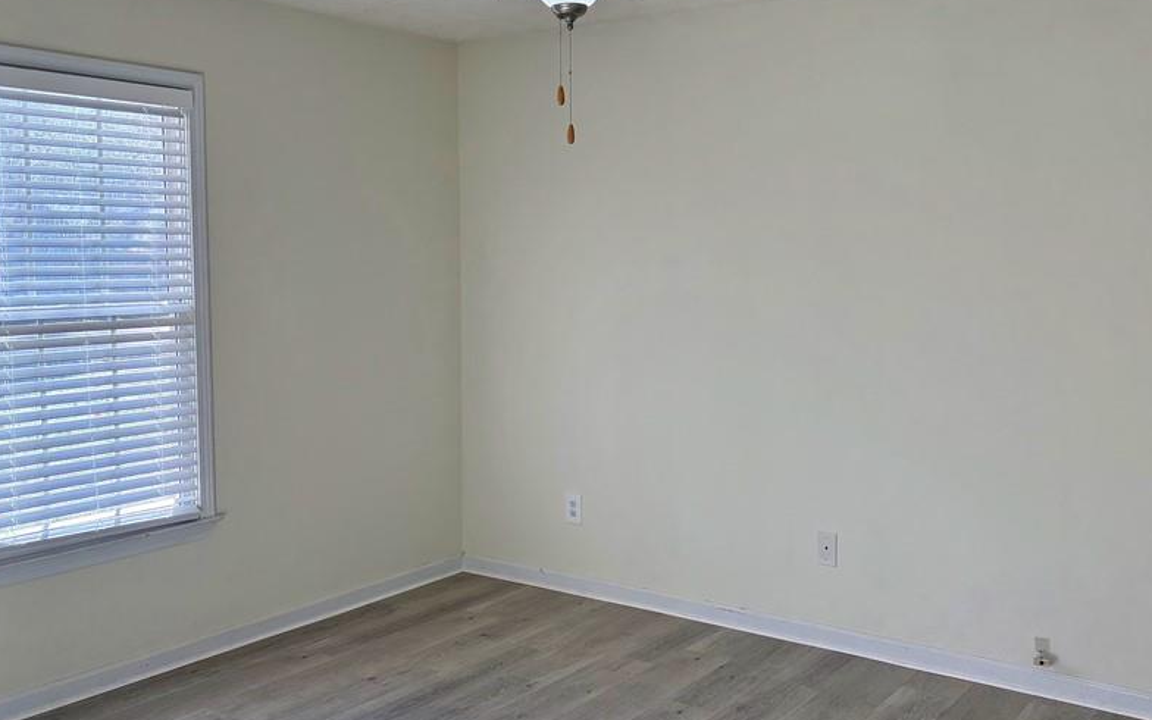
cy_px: 331
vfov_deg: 35.3
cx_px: 667
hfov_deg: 53.8
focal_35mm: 36
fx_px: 1130
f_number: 1.6
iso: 64
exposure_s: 1/355
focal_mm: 5.96
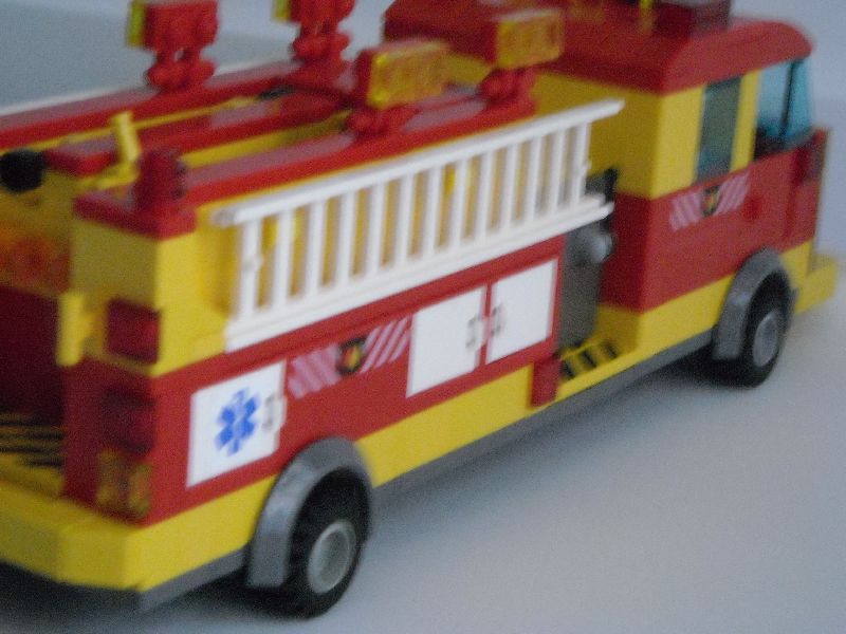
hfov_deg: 18.7
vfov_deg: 14.1
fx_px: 2566
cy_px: 317
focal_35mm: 105
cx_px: 423
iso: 800
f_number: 4.7
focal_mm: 17.1
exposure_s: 1/8
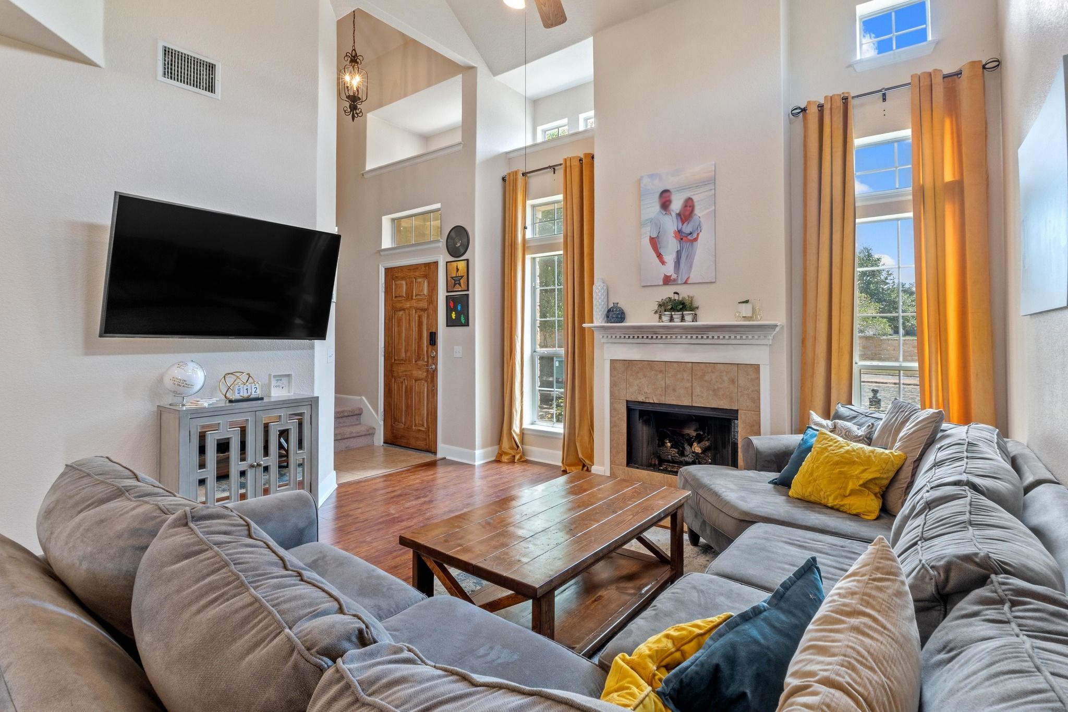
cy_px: 356
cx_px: 534
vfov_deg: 67.4
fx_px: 534
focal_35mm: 18
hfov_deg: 90.0
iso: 250
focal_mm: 12
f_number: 11
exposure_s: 2
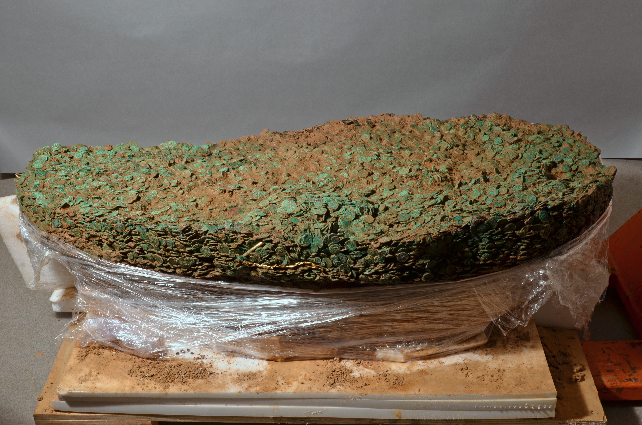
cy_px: 212
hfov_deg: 41.2
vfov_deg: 28.0
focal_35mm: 48
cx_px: 321
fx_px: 854
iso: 125
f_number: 13
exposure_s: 1/80
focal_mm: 32
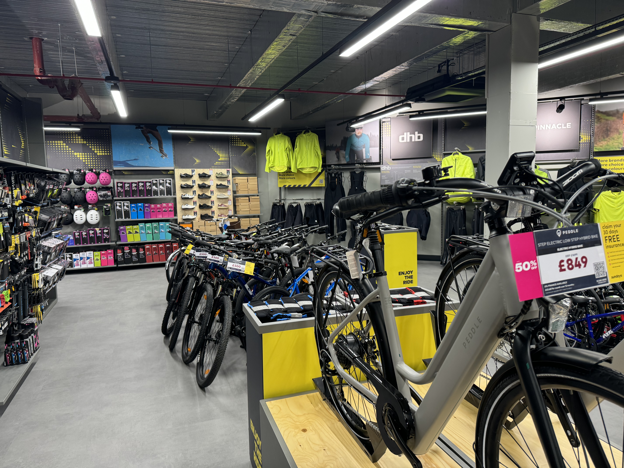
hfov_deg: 71.6
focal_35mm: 24
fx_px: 433
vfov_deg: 56.8
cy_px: 234
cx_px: 312
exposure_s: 1/100
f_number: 1.78
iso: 160
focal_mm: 6.76
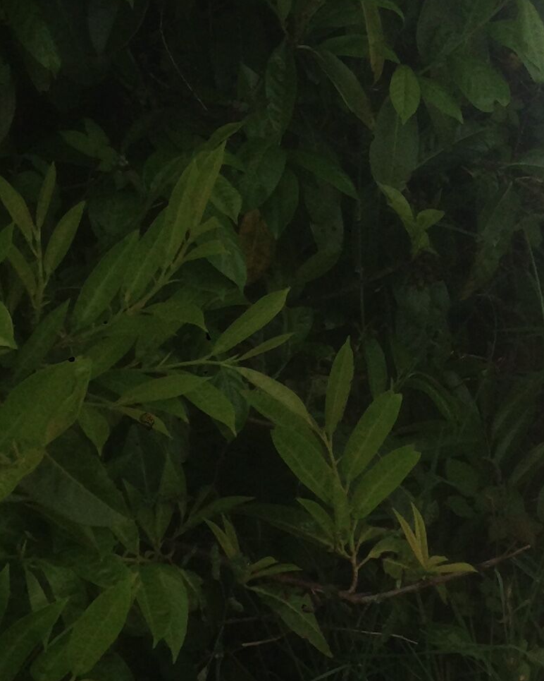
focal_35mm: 109
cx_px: 749
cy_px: 255
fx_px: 2194
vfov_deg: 17.6
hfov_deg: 13.5
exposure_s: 1/919
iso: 50
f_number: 2.4
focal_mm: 4.12
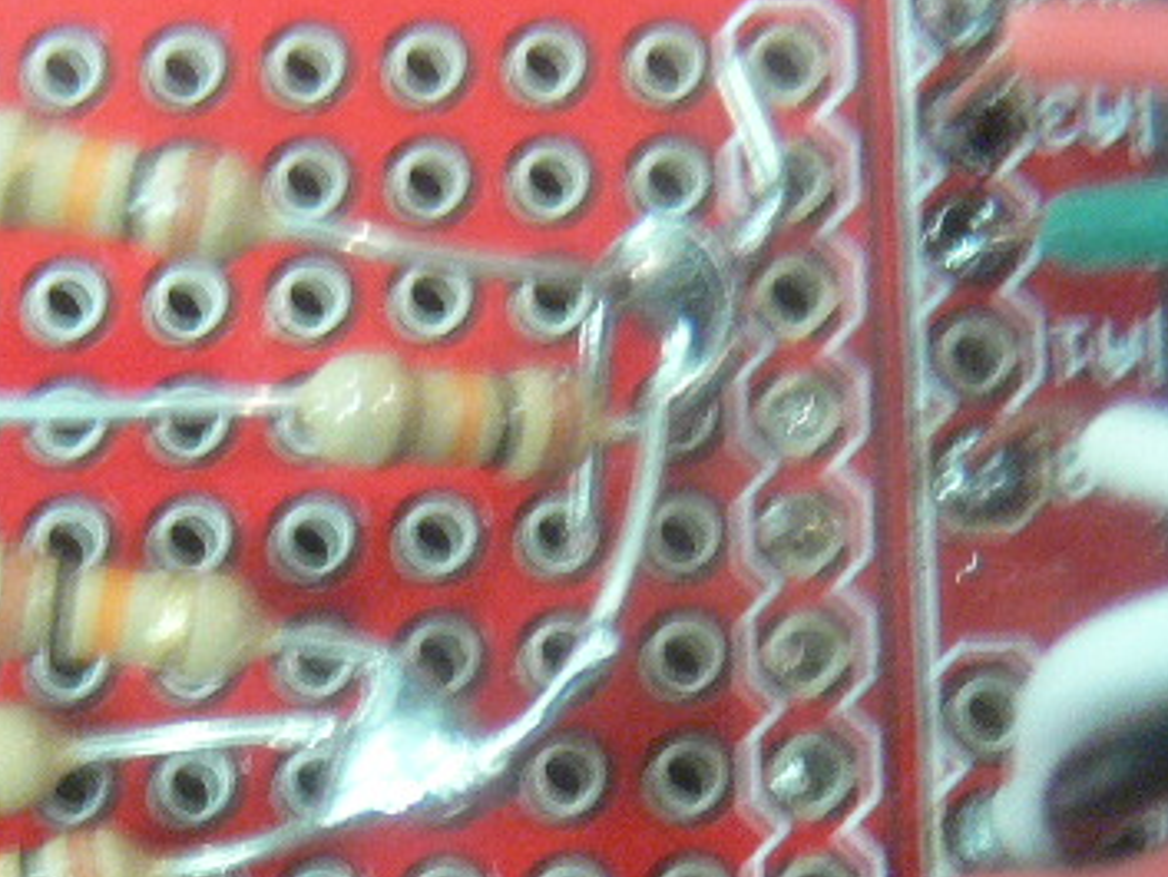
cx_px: 242
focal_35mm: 127
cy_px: 940
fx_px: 4287
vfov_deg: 11.5
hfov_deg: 15.4
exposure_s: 1/8
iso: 200
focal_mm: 7.4
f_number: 2.8
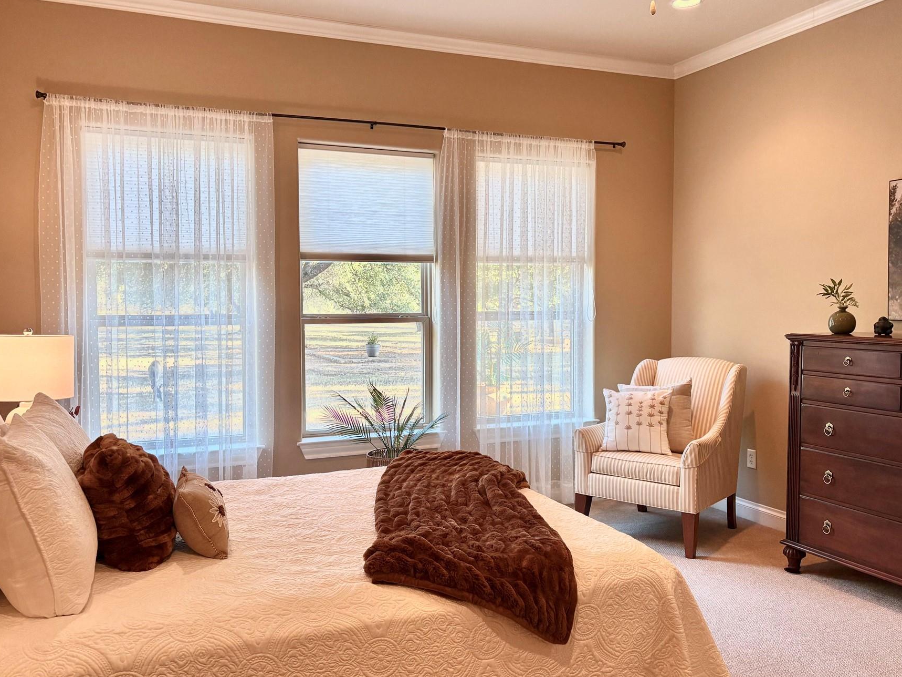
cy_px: 336
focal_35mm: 31
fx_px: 808
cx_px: 457
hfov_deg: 58.4
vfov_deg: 45.4
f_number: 1.6
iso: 100
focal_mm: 5.96
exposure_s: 1/120
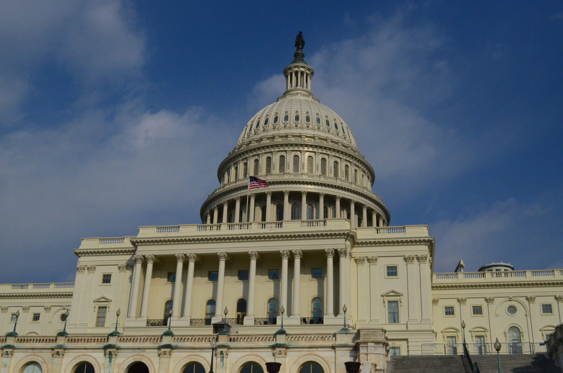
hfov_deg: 46.5
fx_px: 656
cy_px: 186
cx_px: 282
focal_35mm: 42
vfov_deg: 31.8
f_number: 16
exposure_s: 1/4000
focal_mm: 28
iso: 2000
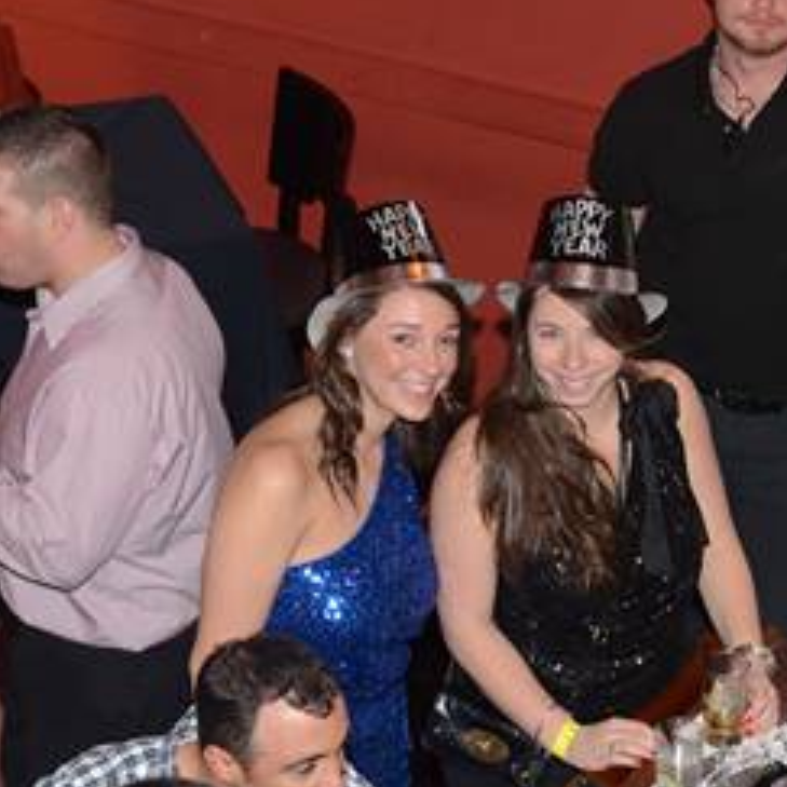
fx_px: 3704
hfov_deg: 12.1
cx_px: 625
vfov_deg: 12.1
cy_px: 402
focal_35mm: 144
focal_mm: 50
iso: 1250
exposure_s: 1/30
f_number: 4.5
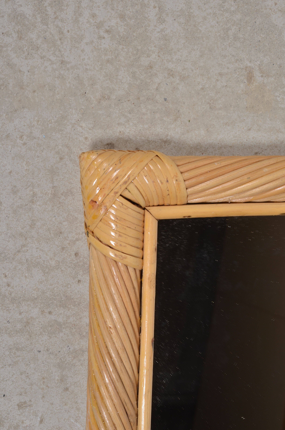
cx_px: 142
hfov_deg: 18.1
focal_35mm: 75
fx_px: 895
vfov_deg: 27.0
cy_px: 215
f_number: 14
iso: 100
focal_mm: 50
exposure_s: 1/125
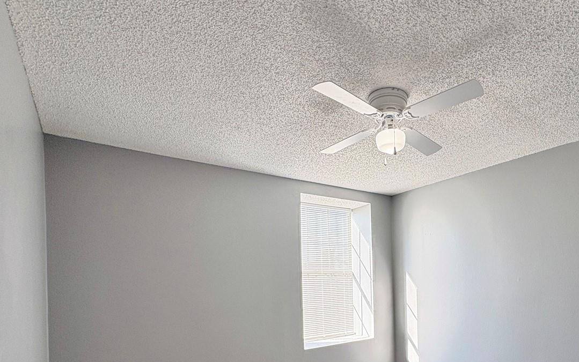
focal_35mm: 22
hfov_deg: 77.9
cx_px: 369
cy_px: 279
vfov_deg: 52.3
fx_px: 347
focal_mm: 2.22
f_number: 2.2
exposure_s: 1/139
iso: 100
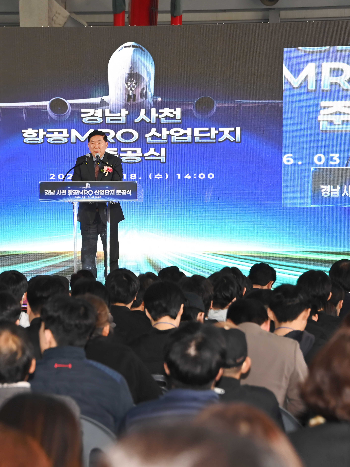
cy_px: 234
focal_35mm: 195
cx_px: 99
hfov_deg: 7.6
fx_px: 2629
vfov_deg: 10.1
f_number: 6.3
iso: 1600
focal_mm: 135
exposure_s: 1/250
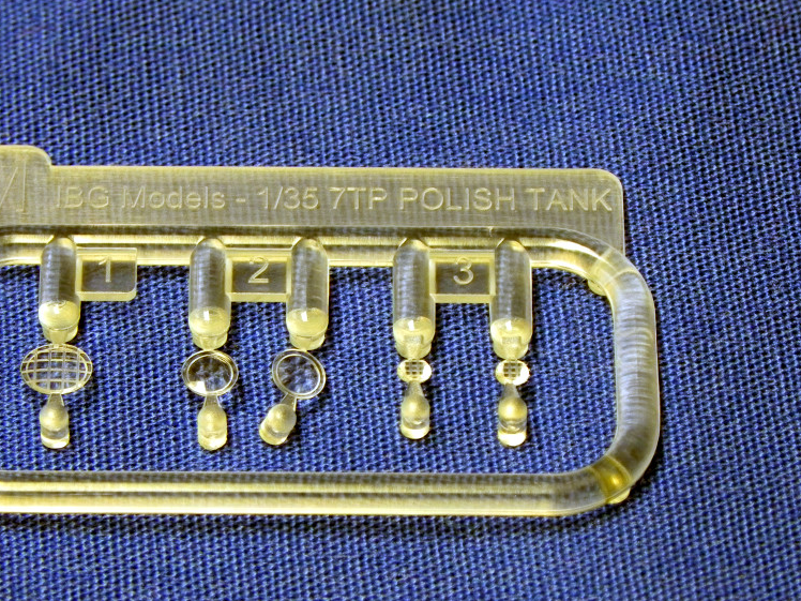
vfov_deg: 5.9
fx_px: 5831
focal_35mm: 252
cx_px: 284
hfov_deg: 7.9
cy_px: 358
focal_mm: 32.7
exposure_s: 1/16.1
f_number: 4.5
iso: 400
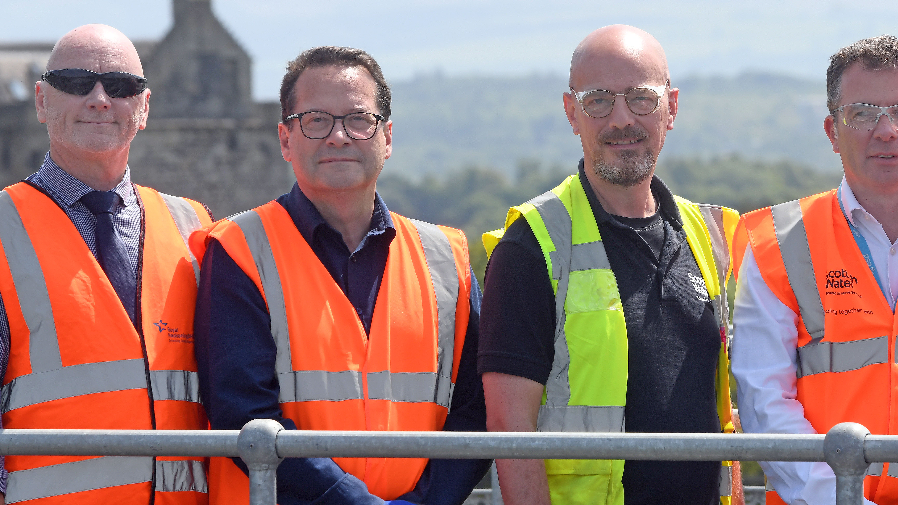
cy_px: 289
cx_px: 599
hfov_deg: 5.6
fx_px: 9239
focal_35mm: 388
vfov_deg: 3.1
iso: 200
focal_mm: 200
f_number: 11
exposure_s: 1/250
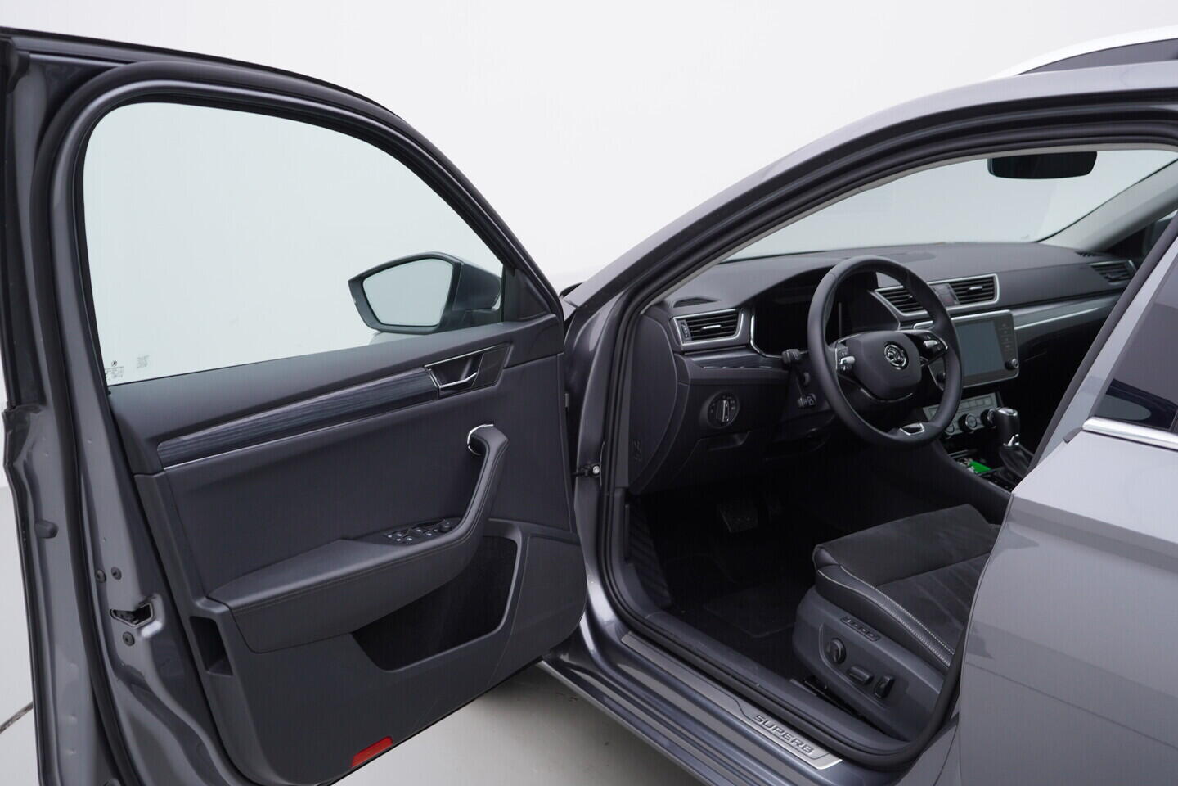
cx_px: 589
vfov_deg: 36.9
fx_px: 1178
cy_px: 393
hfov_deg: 53.1
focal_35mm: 36
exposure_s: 1/60
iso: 125
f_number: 3.5
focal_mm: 24
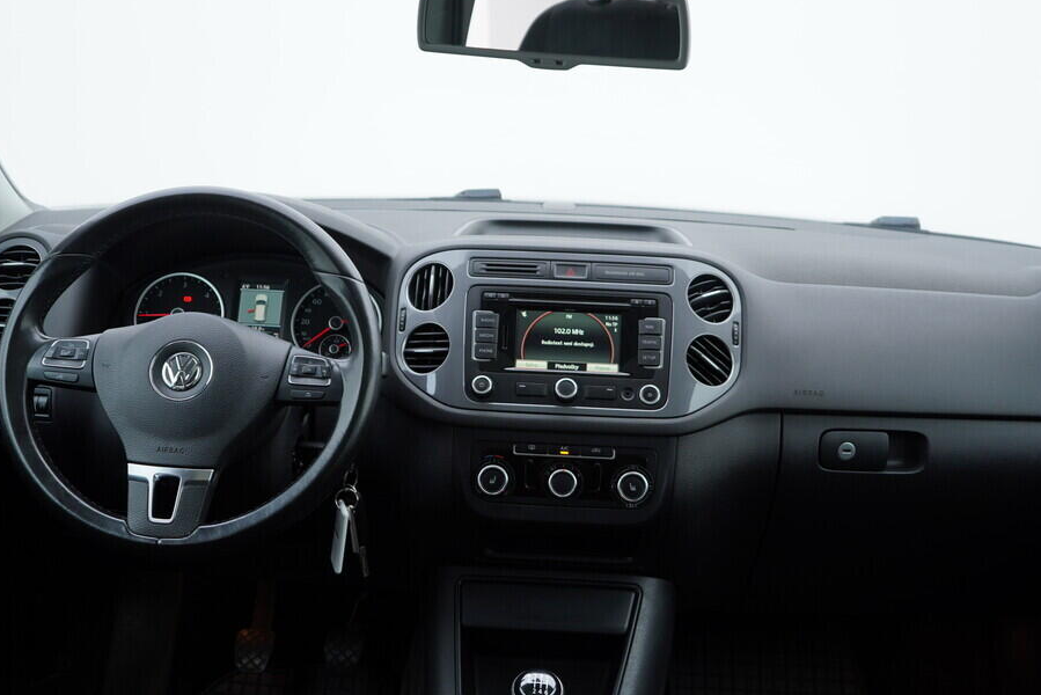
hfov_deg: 47.4
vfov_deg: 32.7
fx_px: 1186
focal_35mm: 41
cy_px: 341
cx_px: 544
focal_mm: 24
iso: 125
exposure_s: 1/50
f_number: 3.2
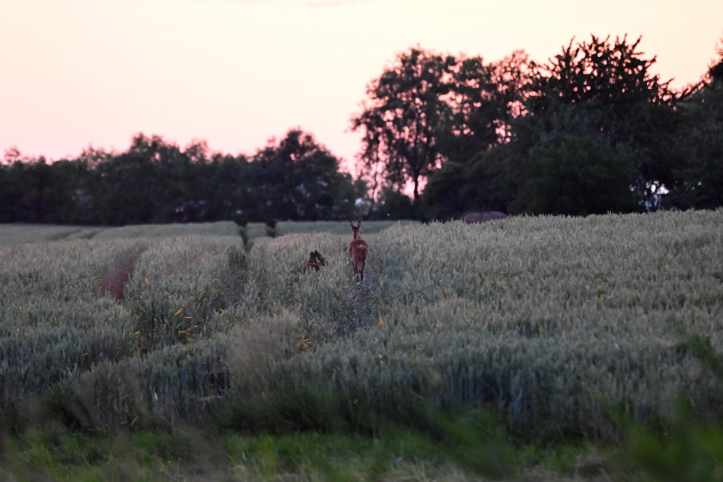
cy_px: 241
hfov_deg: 6.9
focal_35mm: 300
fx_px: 6026
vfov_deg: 4.6
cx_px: 362
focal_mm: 300
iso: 5600
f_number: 5.6
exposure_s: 1/250
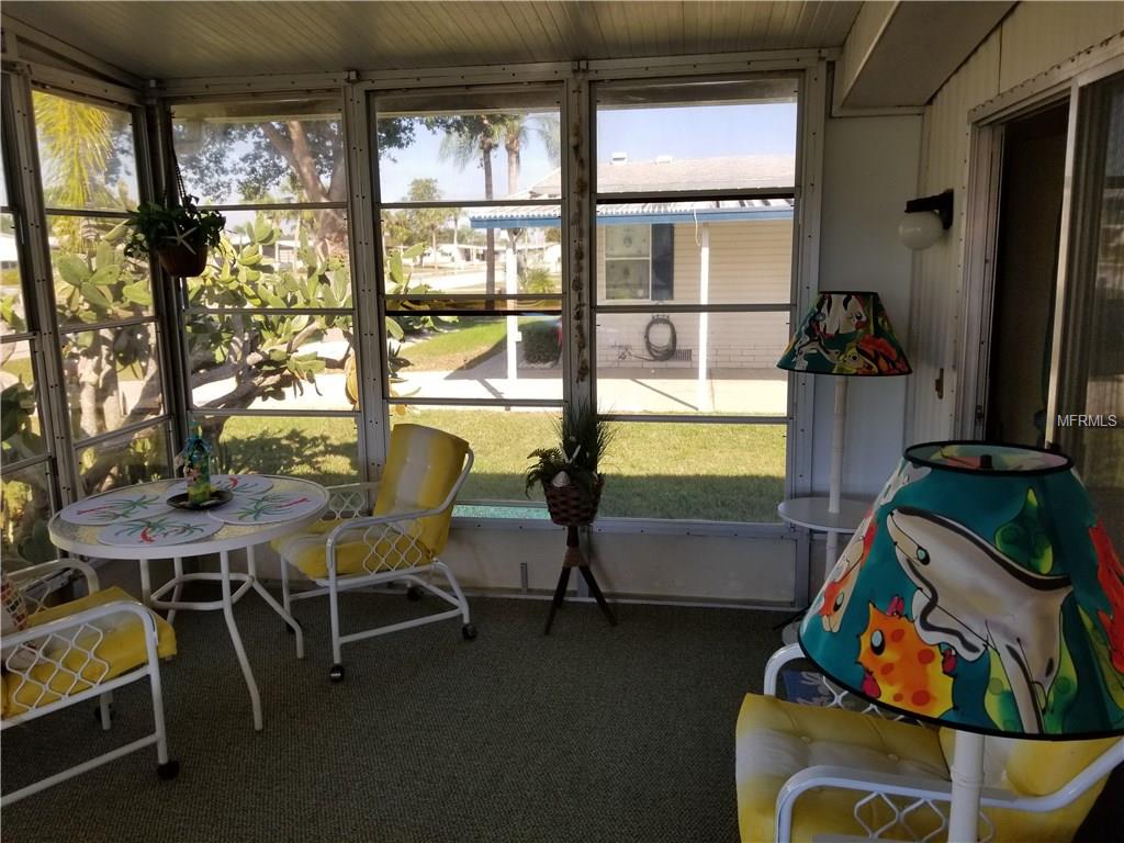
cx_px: 562
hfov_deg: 67.3
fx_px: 844
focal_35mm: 26
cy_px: 422
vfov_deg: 53.1
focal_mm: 4.25
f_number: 1.7
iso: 50
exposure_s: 1/157
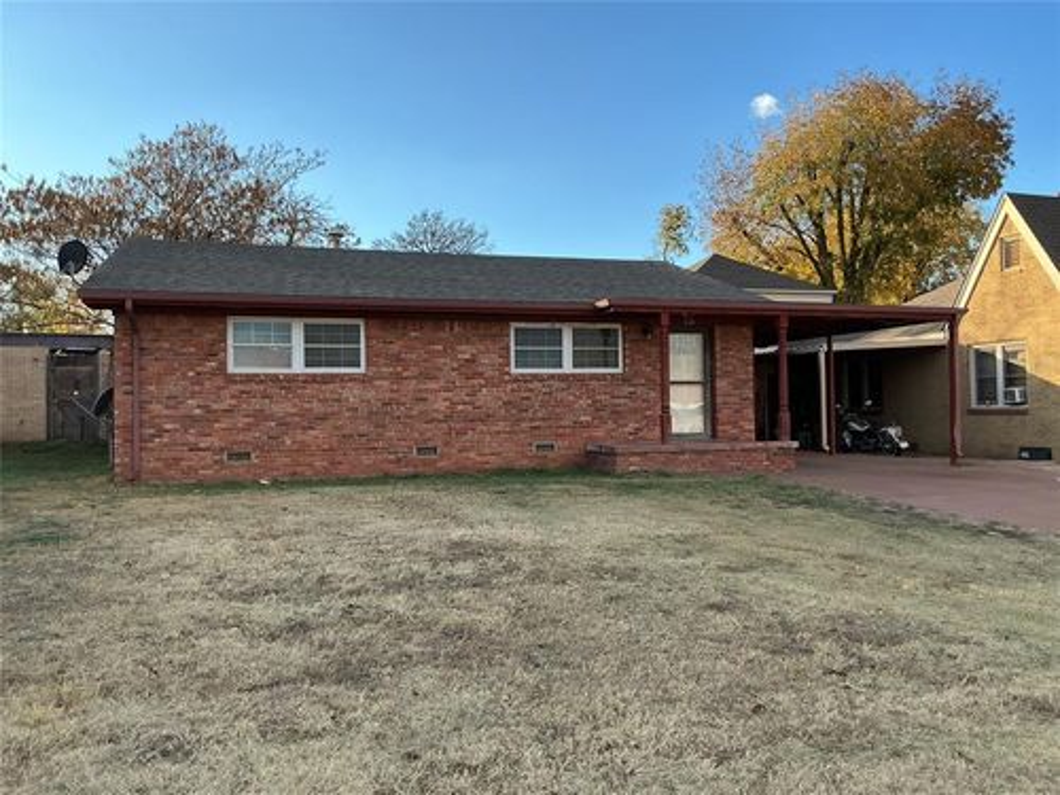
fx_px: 888
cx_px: 530
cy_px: 398
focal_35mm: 29
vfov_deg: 48.2
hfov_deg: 61.7
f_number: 1.8
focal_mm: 3
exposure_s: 1/759
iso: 25
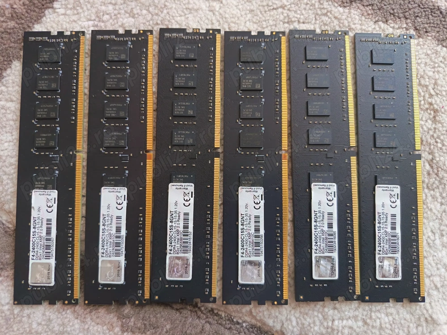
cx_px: 224
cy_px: 168
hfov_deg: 71.6
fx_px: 310
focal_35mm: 24
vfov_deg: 56.8
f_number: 1.75
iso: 3074
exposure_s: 1/33.3
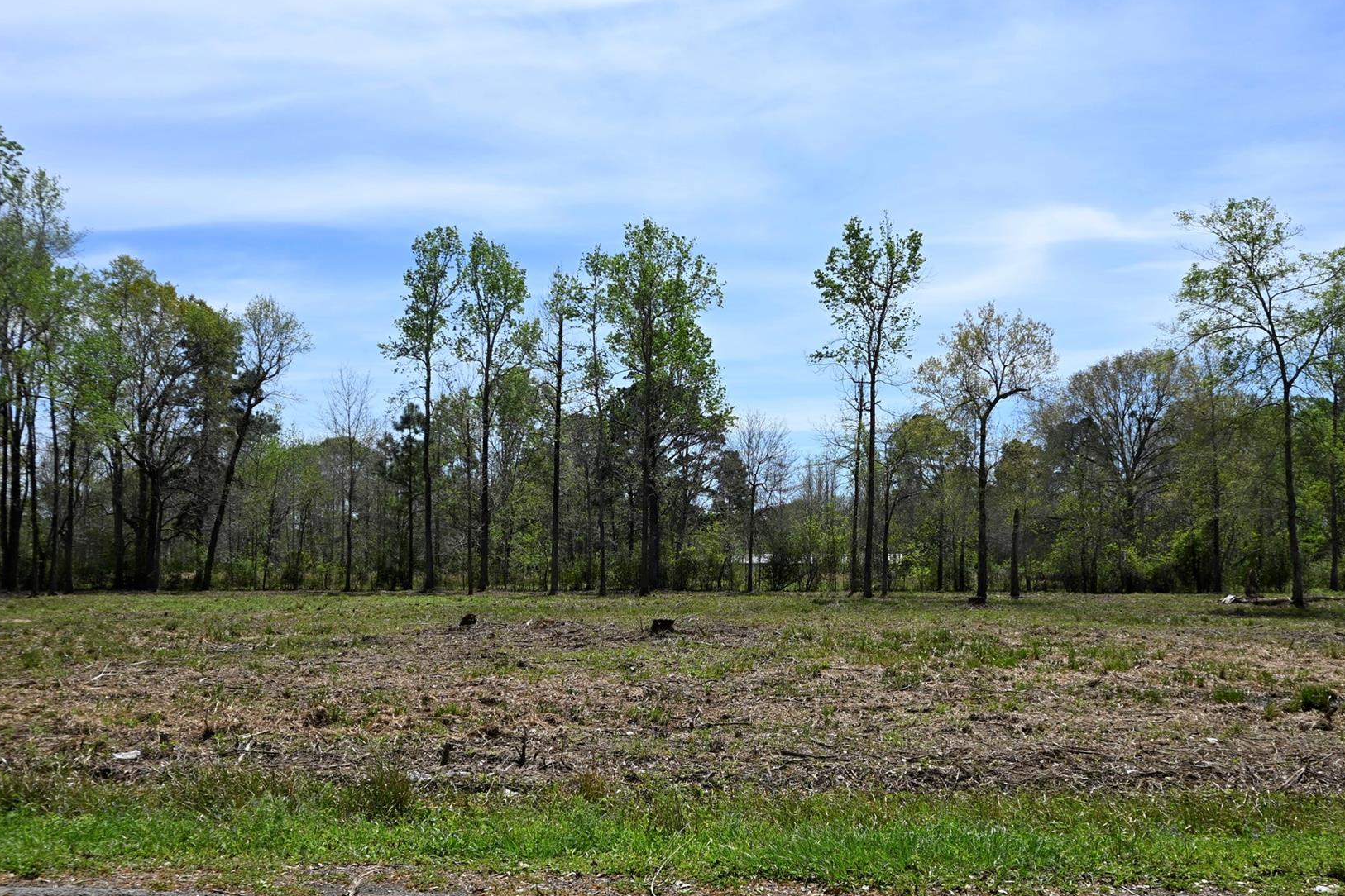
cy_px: 535
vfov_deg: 37.8
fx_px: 1305
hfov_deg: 54.5
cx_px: 654
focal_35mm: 35
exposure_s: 1/320
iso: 100
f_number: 9
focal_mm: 18.5
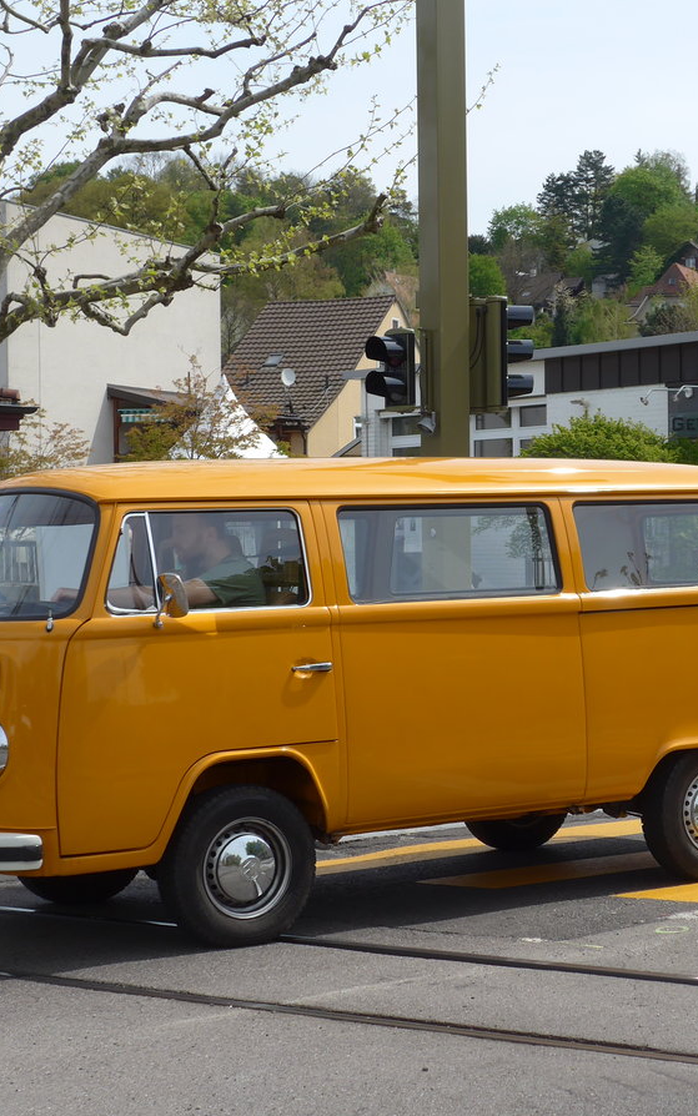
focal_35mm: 74
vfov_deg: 27.8
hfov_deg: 17.5
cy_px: 559
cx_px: 546
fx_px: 2252
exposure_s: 1/1000
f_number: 3.3
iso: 80
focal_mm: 10.7
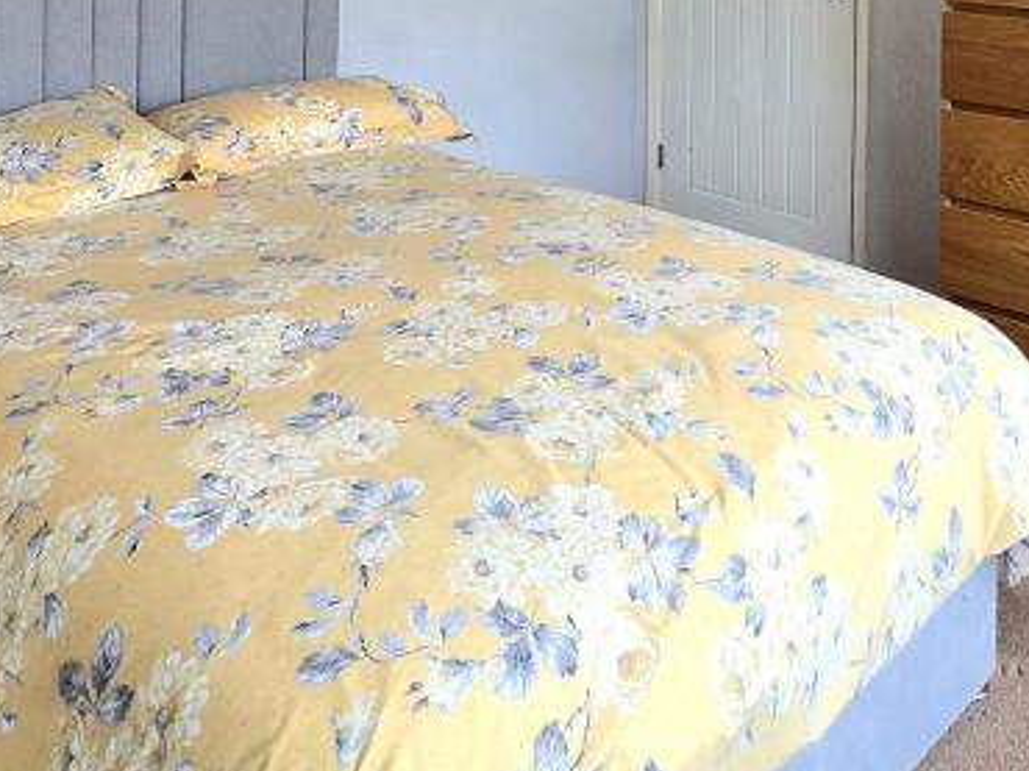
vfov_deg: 33.4
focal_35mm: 36
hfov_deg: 50.4
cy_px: -120
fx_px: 1069
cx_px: 695
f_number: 2.2
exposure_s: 1/100
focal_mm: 2.2
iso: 50
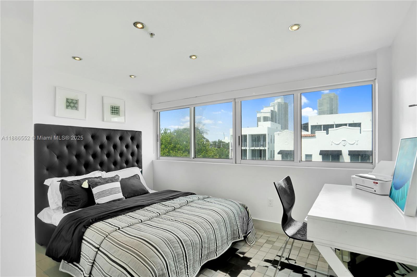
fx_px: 185
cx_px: 208
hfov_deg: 96.8
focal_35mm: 16
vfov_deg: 73.7
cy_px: 138
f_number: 8
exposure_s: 1/320
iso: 400
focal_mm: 16
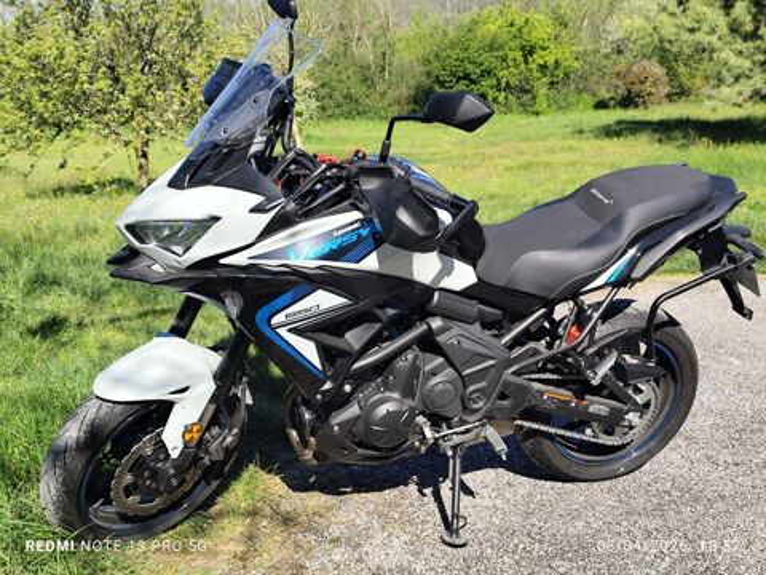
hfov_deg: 41.2
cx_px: 383
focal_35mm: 46
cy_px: 288
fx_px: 1018
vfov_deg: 31.5
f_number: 1.65
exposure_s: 1/1042
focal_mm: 6.14
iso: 50
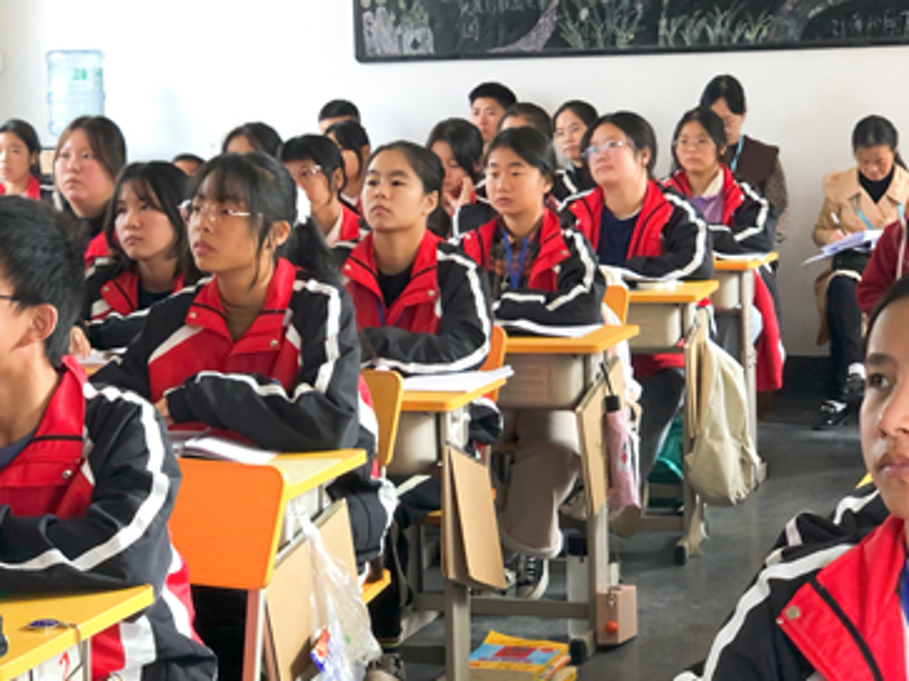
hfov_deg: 22.7
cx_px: 378
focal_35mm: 86
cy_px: 238
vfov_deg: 17.1
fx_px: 2258
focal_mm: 6
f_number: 2.4
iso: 64
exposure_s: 1/60
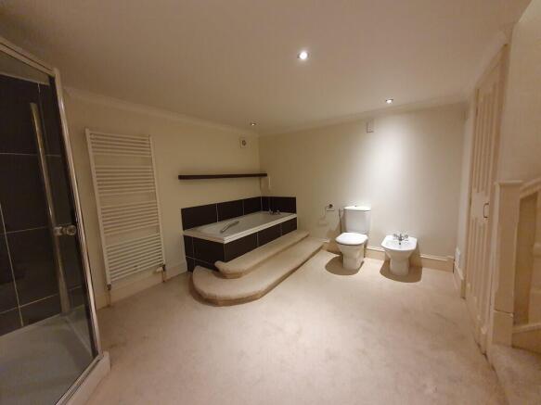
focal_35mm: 13
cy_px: 202
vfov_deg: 89.9
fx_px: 203
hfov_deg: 106.2
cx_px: 270
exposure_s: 1/33
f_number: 2.2
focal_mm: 1.8
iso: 500
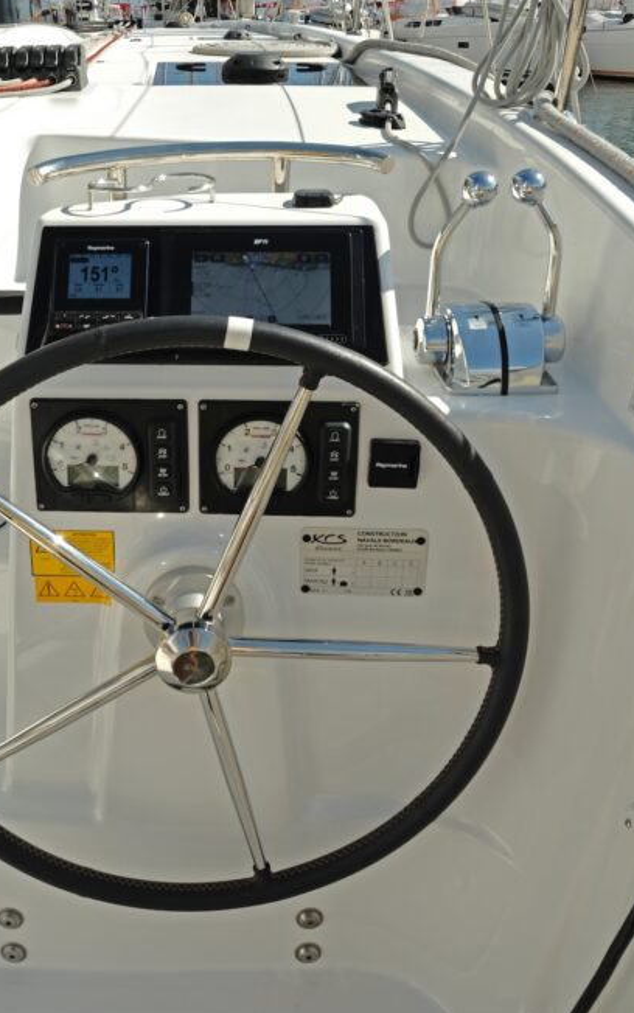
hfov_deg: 38.8
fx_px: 884
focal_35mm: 32
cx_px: 187
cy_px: 348
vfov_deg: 58.5
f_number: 8
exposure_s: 1/125
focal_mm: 13
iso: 200
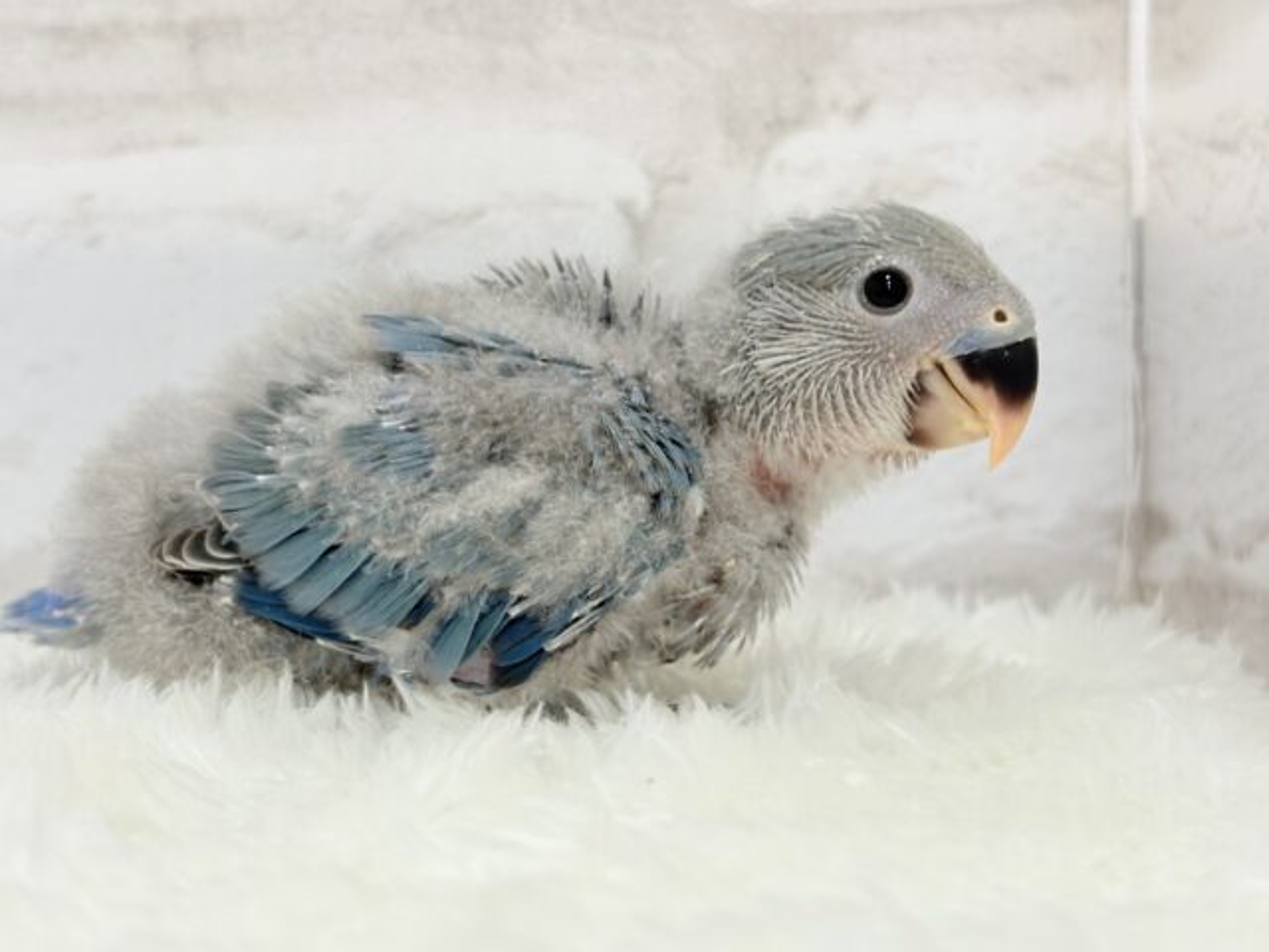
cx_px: 634
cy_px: 476
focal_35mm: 52
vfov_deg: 28.0
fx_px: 1906
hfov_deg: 36.8
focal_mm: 5.96
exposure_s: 1/50
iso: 64
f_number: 1.6
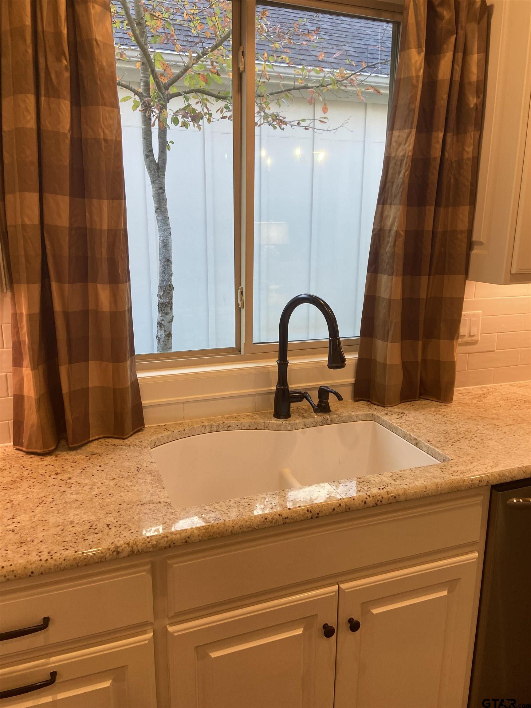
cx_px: 266
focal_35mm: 26
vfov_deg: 67.3
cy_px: 354
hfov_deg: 53.1
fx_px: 532
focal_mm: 4.25
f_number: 1.8
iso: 80
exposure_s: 1/120
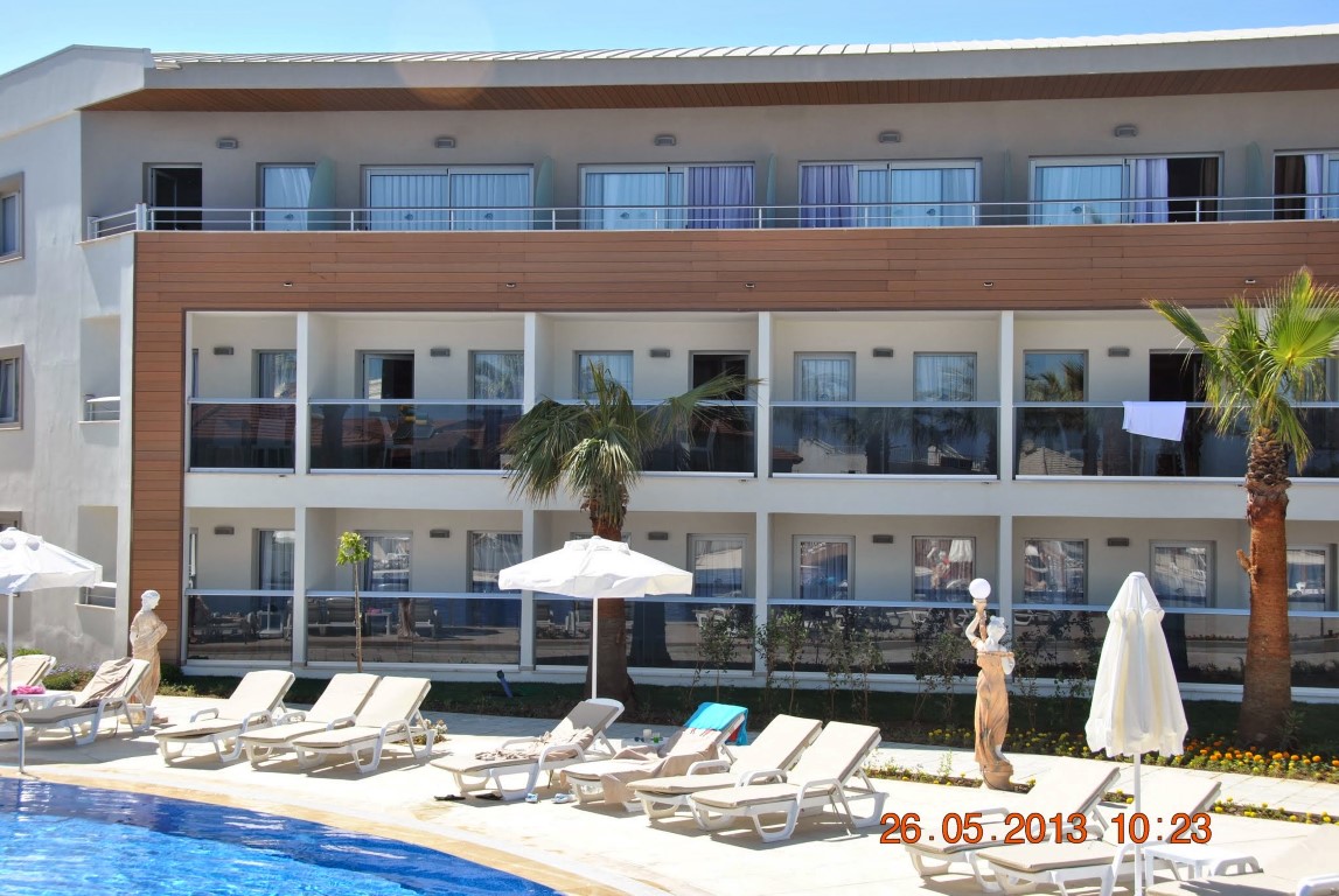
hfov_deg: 41.1
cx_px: 670
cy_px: 448
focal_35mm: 48
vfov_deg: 28.2
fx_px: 1788
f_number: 8
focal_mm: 32
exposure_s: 1/250
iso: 100
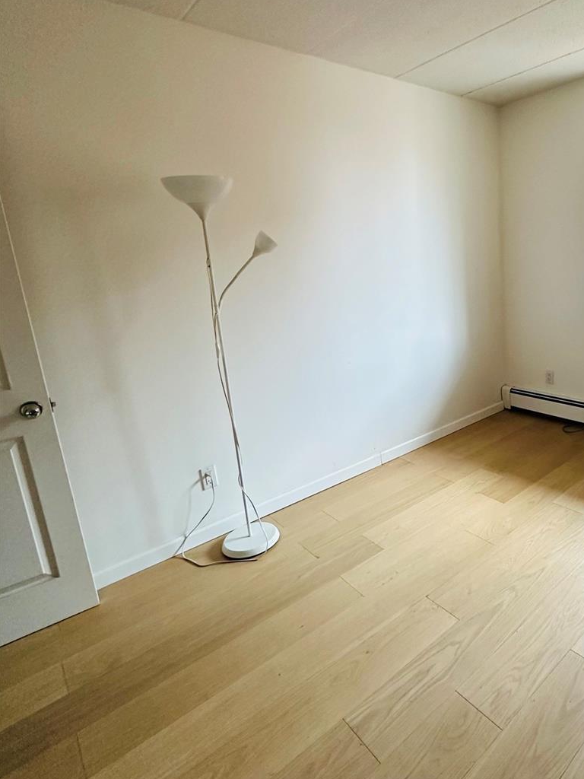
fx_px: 472
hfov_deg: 60.1
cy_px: 357
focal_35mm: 21
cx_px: 436
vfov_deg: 78.8
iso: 320
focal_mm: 2.22
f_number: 2.2
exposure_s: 1/99
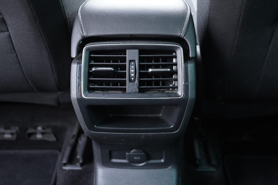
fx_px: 278
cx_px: 139
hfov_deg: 53.1
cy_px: 92
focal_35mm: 36
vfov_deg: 36.9
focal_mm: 24
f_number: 2.8
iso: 1600
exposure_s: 1/40
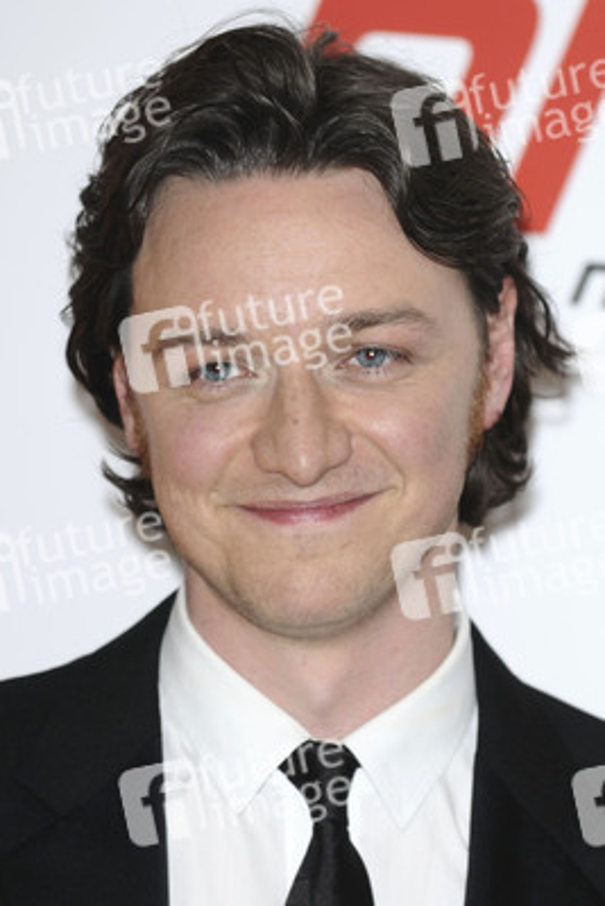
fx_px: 7555
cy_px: 453
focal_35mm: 300
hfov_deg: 4.6
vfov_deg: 6.9
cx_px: 302
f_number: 4
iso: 250
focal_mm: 200
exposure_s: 1/200
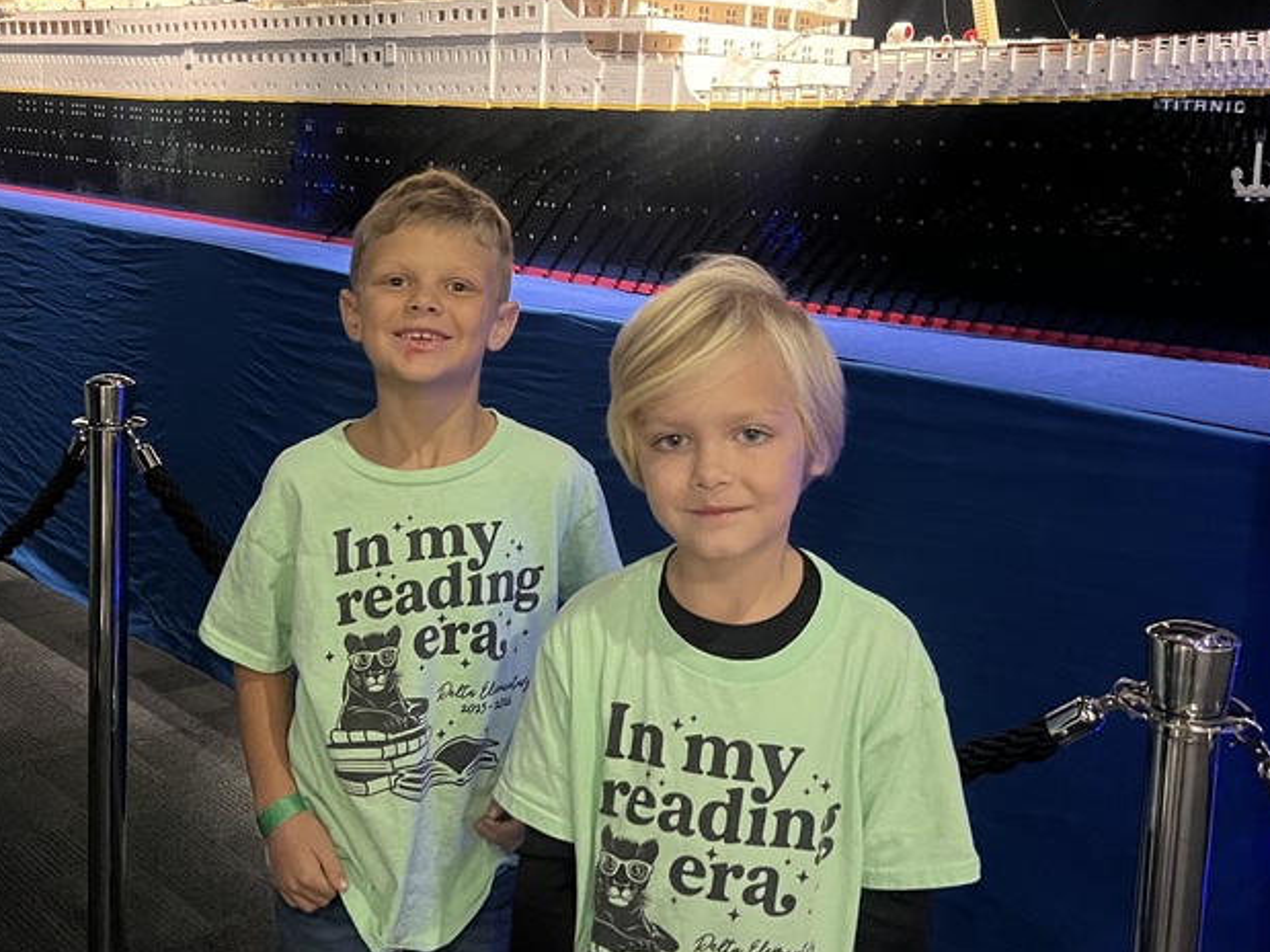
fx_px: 1577
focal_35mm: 43
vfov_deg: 33.2
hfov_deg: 43.8
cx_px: 579
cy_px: 302
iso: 640
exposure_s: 1/30
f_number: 1.5
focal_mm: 5.7
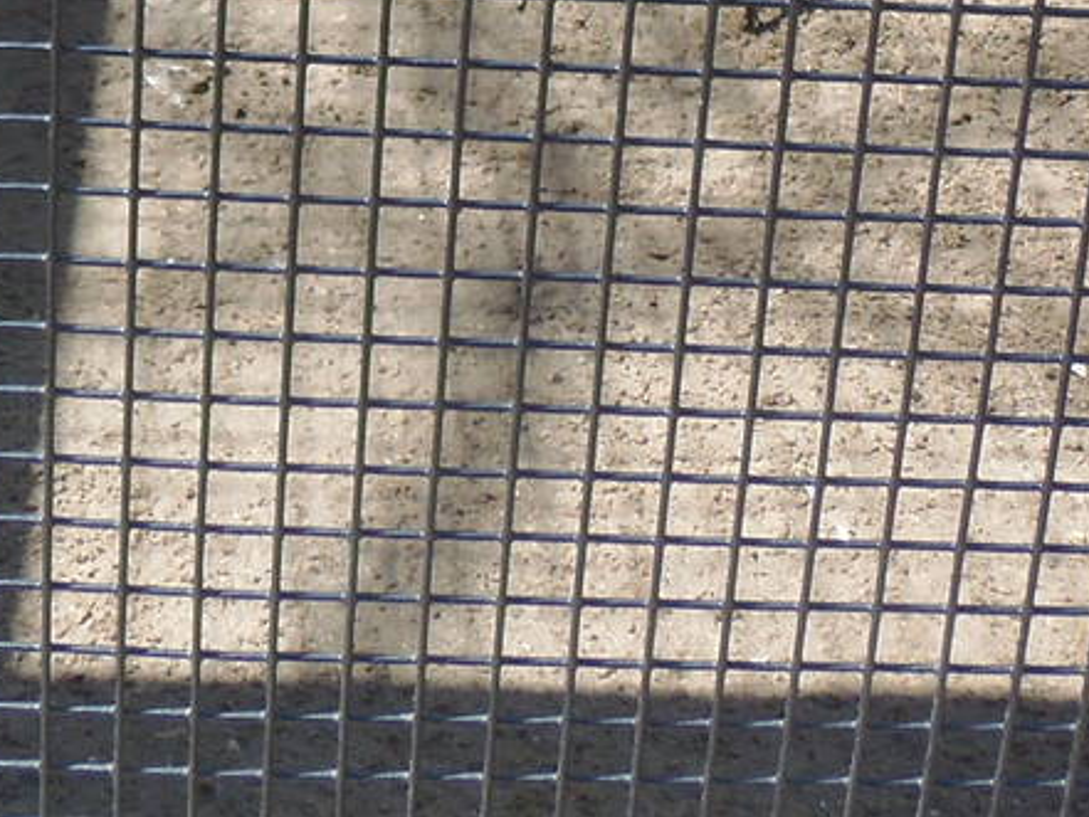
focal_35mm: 87
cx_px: 358
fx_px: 2738
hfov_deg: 22.4
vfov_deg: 15.4
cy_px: -484
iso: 64
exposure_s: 1/320
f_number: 2.9
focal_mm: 4.3
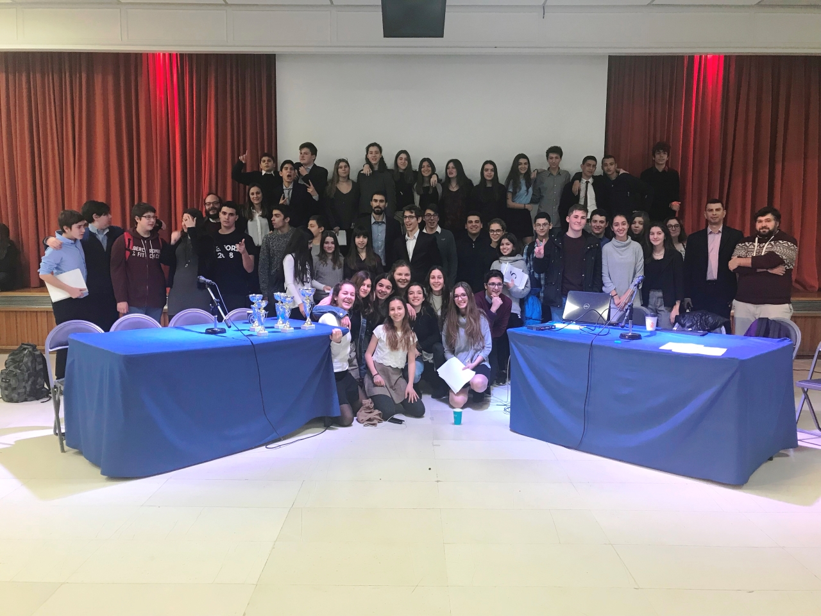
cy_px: 308
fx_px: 664
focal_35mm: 28
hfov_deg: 63.4
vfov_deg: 49.7
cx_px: 410
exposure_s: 1/17
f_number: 1.8
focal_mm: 3.99
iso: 50
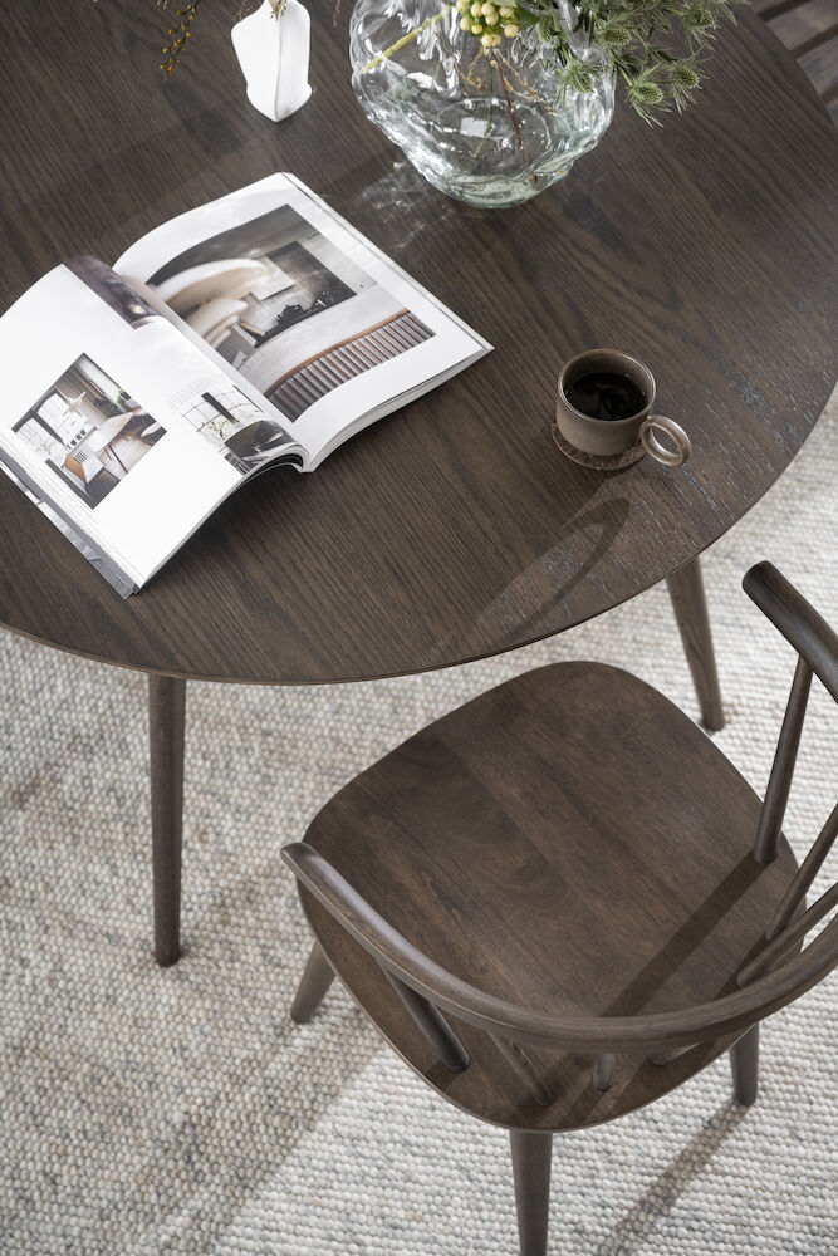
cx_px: 419
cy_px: 628
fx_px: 1885
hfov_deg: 25.1
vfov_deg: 36.9
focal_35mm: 54
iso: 640
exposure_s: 1/60
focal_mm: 54
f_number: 4
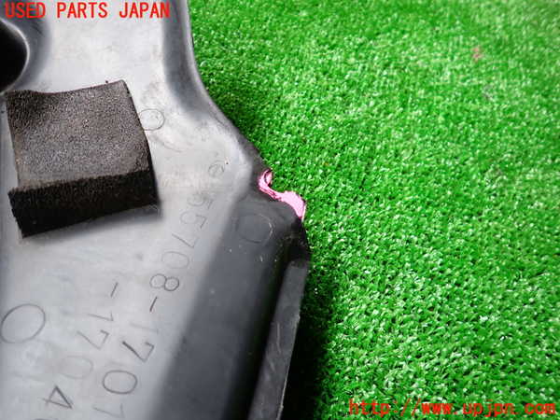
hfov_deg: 69.4
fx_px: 404
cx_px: 280
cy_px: 210
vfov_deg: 54.9
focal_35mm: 25
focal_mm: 4.5
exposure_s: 1/125
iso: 125
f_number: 2
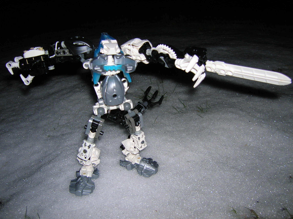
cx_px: 146
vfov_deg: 41.7
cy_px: 110
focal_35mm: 34
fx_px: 288
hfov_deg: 54.0
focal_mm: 5.7
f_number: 2.9
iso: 50
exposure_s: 1/60.1
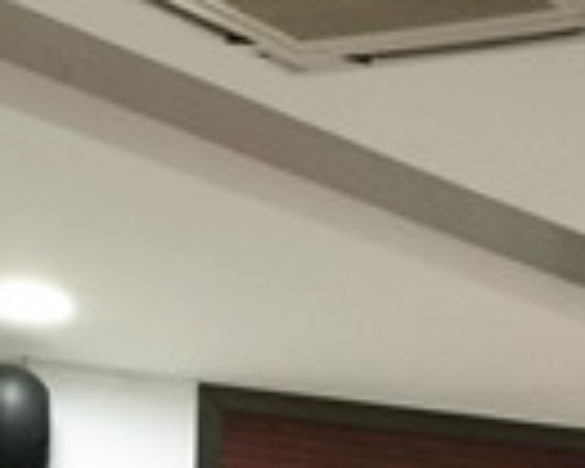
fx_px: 3186
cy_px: 1008
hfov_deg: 9.5
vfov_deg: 7.9
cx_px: 1305
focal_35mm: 184
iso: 200
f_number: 1.8
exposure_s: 1/50
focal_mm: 4.75
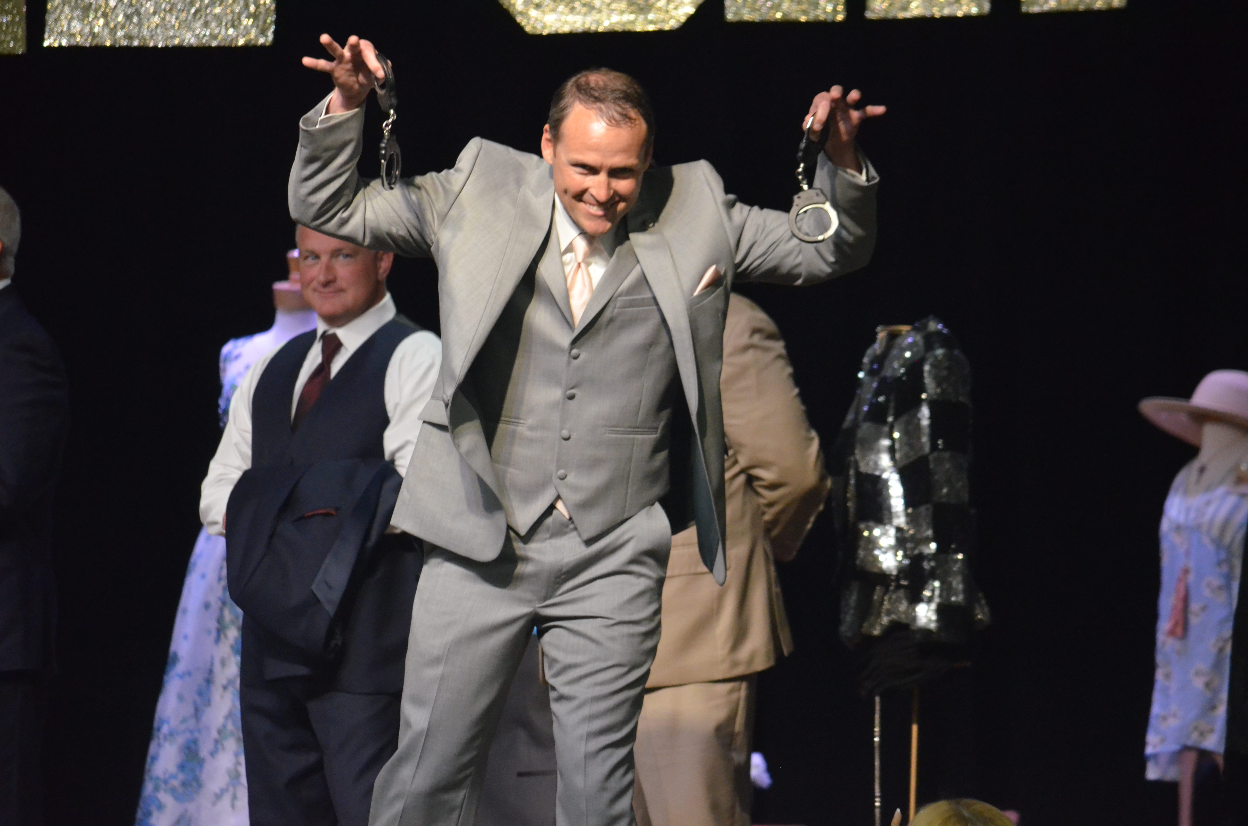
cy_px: 413
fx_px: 9600
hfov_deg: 7.4
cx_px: 624
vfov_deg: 4.9
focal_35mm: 278
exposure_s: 1/200
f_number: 5
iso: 4000
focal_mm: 185
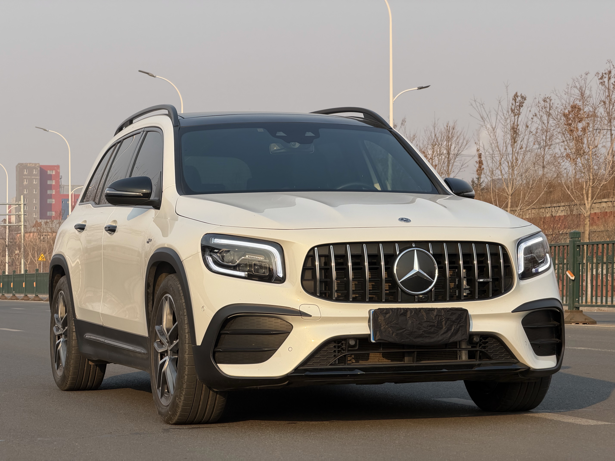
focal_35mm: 100
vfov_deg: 14.8
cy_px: 230
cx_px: 308
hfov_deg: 19.6
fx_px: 1777
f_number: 2.8
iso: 40
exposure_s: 1/638
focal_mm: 16.89
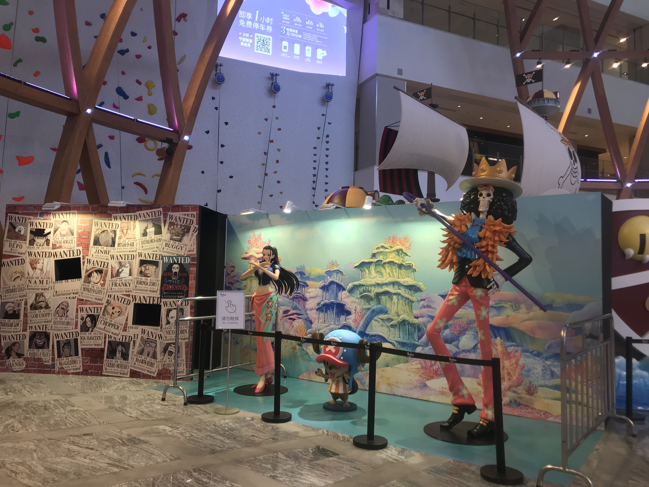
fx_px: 525
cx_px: 324
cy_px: 244
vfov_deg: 49.7
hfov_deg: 63.4
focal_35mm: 28
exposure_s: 1/48
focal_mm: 3.99
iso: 25
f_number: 1.8
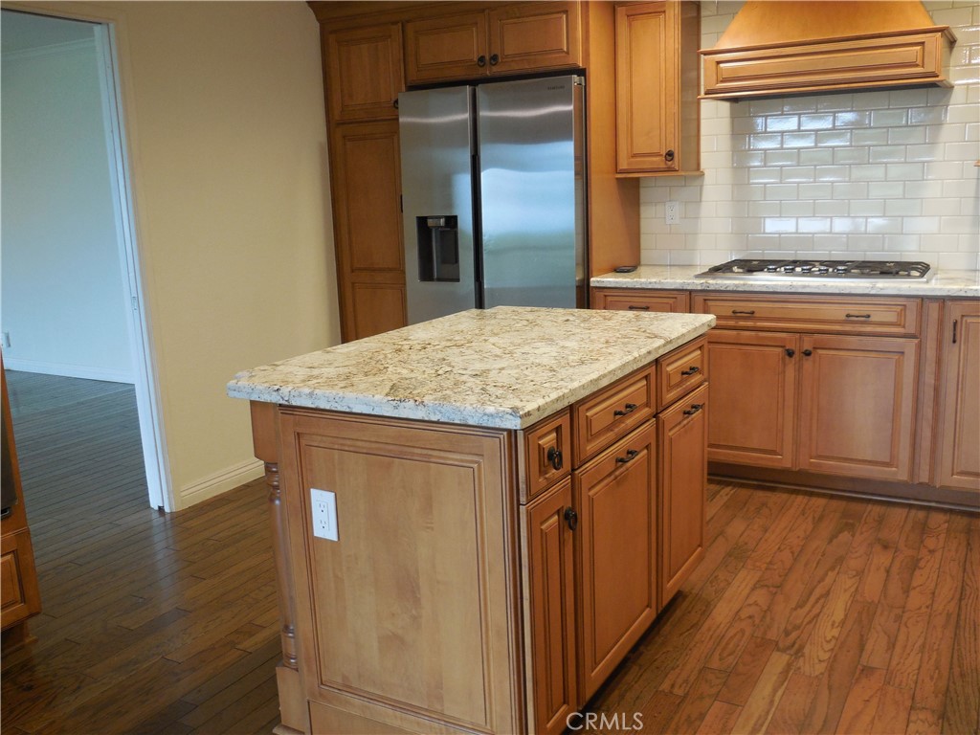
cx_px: 490
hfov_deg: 54.0
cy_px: 368
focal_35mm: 34
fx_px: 963
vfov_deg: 41.8
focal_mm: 6.1
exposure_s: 1/30
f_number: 3.4
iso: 280
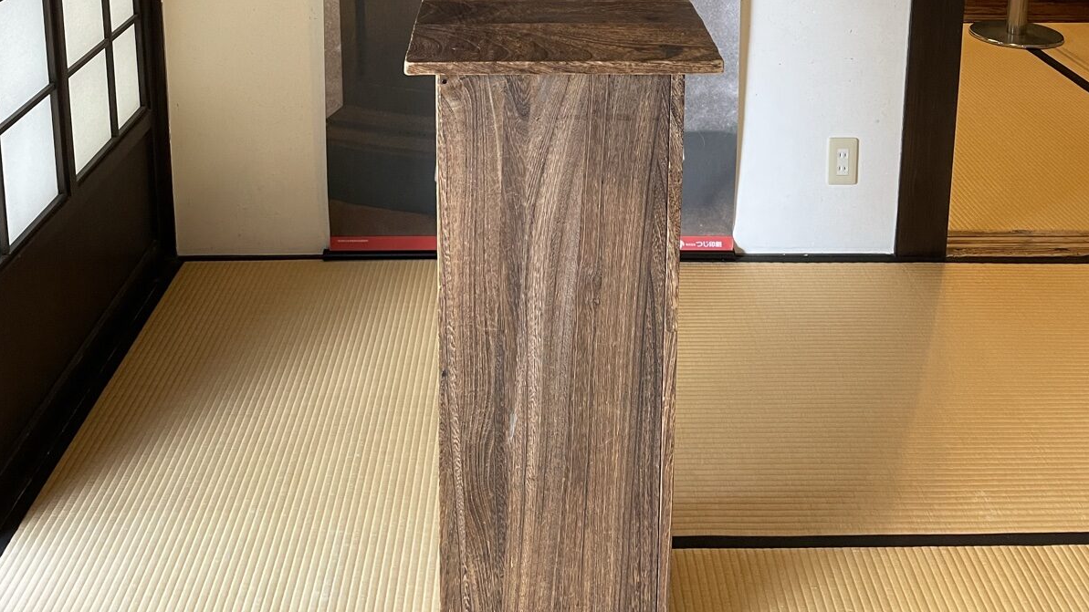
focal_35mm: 38
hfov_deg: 52.8
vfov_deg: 27.7
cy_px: -103
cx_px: 544
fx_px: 1097
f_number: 1.6
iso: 160
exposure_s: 1/60
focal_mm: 4.2
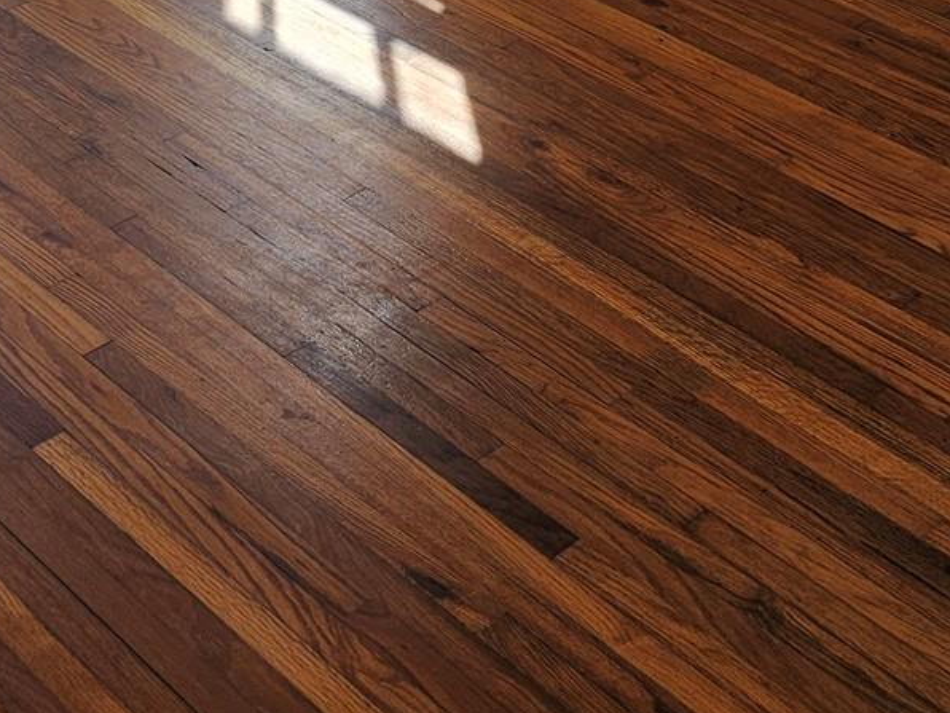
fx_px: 2168
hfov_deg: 24.6
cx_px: 340
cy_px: -506
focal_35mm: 79
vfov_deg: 16.2
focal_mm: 6.3
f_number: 1.7
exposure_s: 1/122
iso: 10
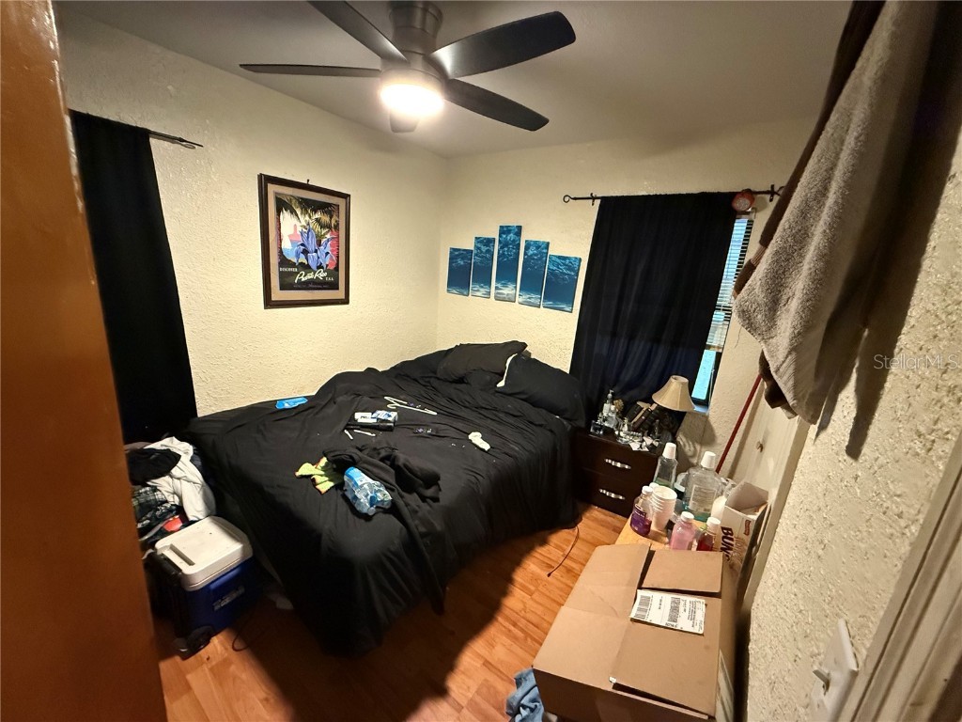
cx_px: 481
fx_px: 389
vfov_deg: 85.7
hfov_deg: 102.1
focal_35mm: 14
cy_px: 361
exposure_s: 1/60
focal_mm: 2.22
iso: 1000
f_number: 2.2
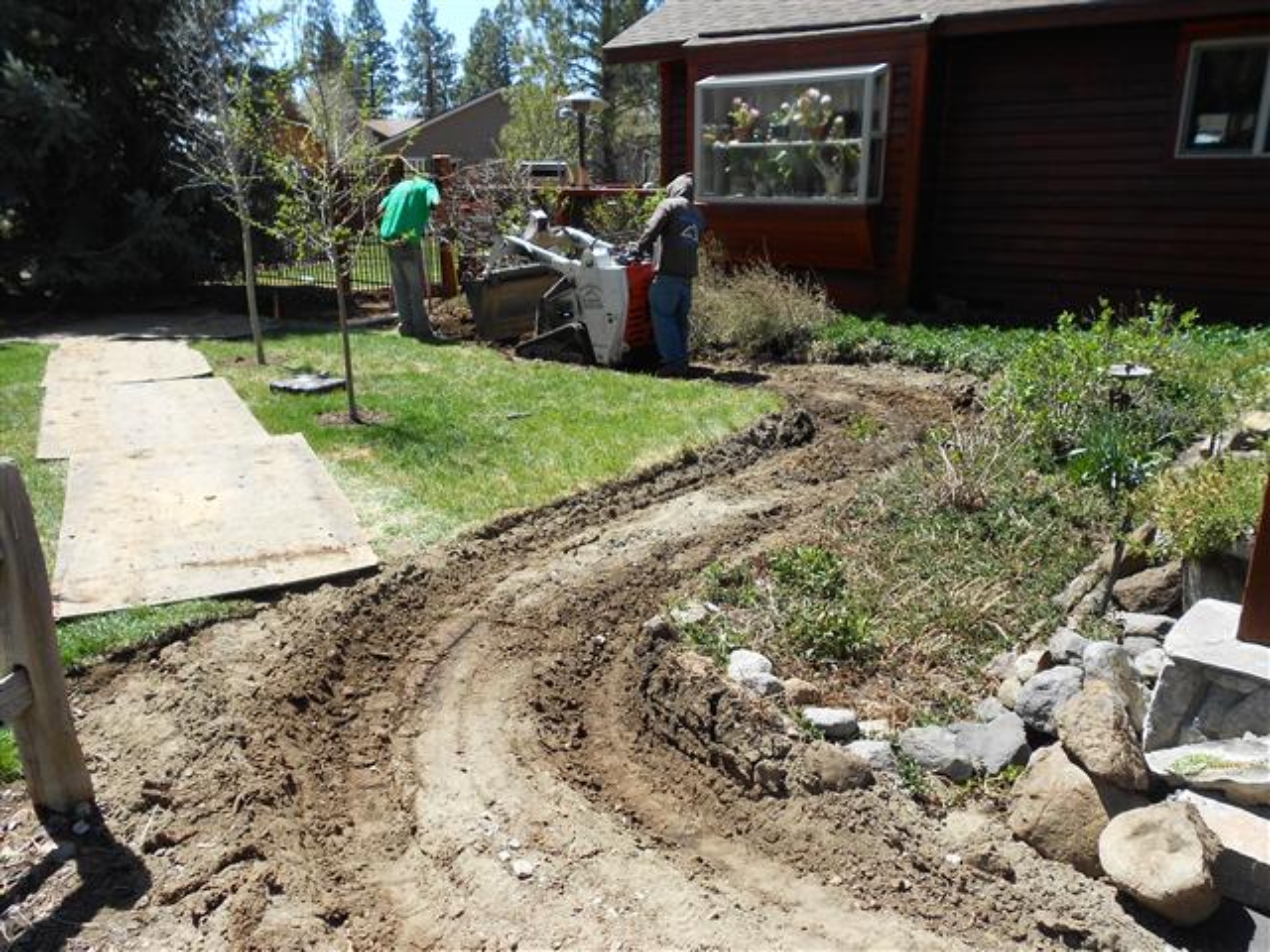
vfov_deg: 53.1
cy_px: 476
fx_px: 954
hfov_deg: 67.3
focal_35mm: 26
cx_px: 635
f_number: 3.2
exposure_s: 1/500
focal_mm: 4.6
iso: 80
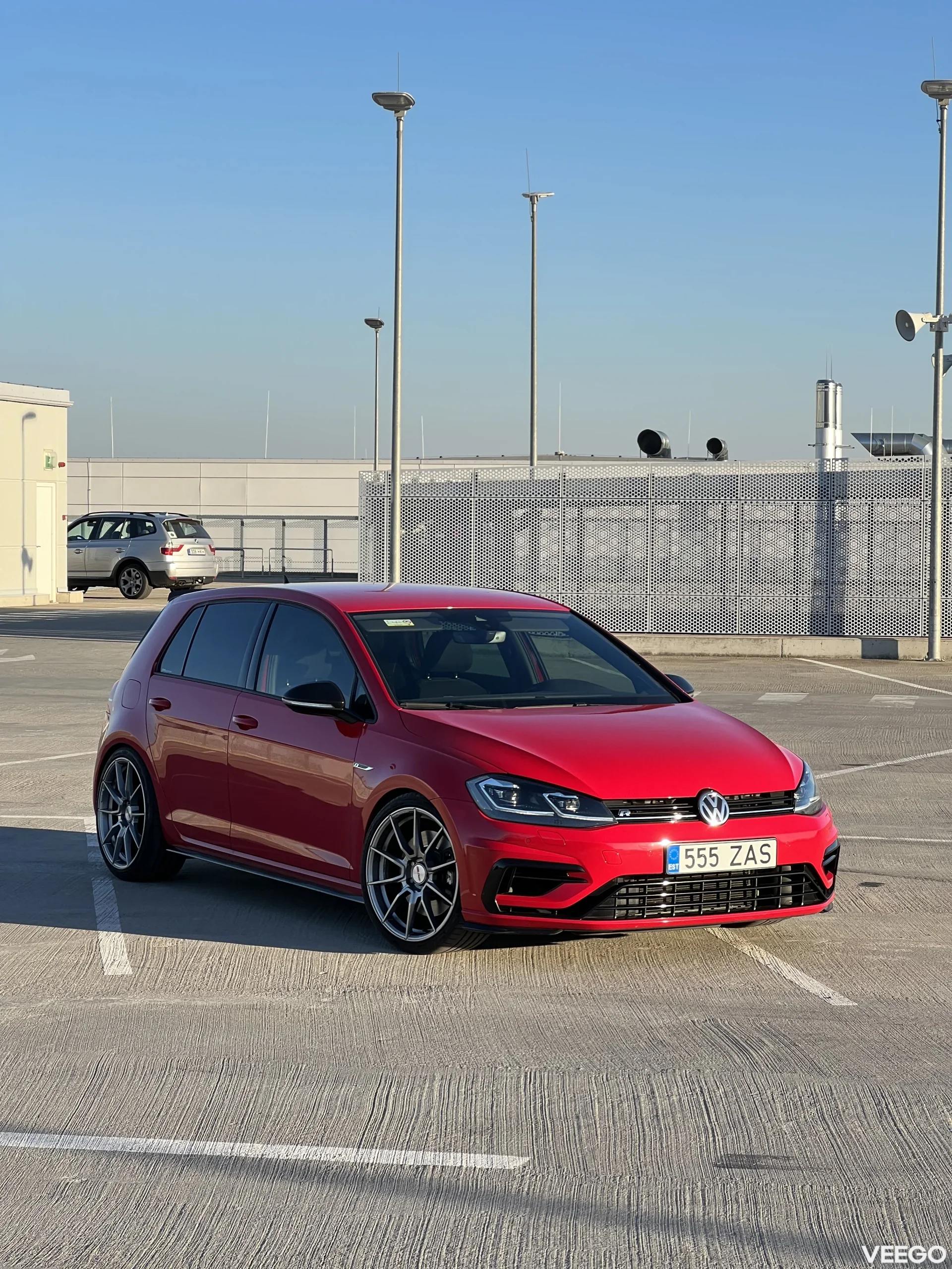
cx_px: 476
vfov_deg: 25.3
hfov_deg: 19.1
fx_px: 2824
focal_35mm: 77
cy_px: 634
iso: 32
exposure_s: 1/237
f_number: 2.8
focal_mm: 9
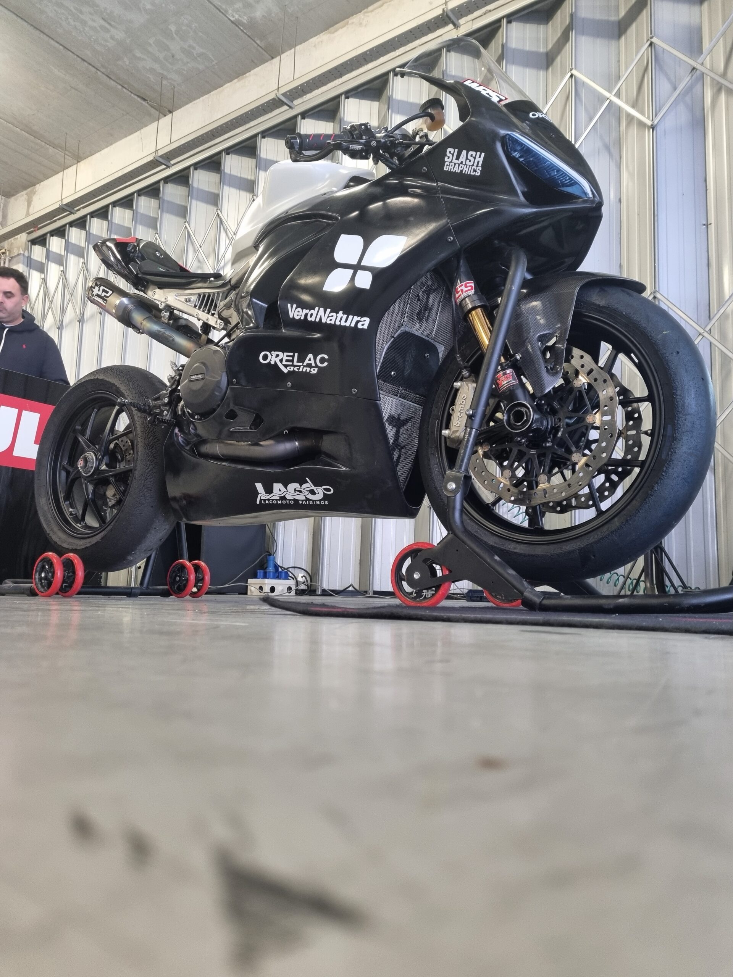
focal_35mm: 26
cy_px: 488
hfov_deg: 53.1
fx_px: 734
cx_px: 366
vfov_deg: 67.3
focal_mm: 5.4
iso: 400
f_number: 1.8
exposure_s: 1/50
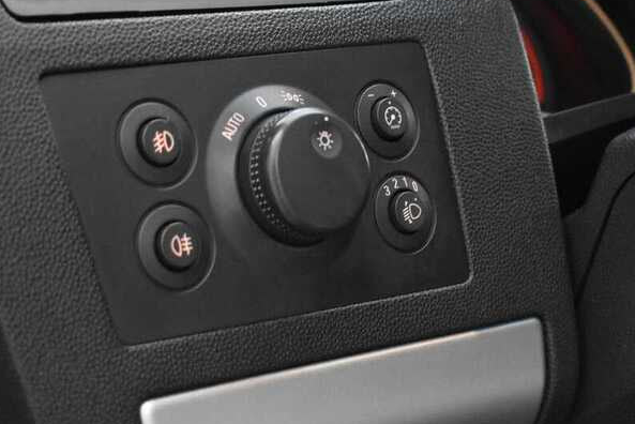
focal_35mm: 91
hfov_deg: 22.3
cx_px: 372
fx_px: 1606
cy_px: 168
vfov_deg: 15.0
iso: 5600
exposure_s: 1/50
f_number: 4.8
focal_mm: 40
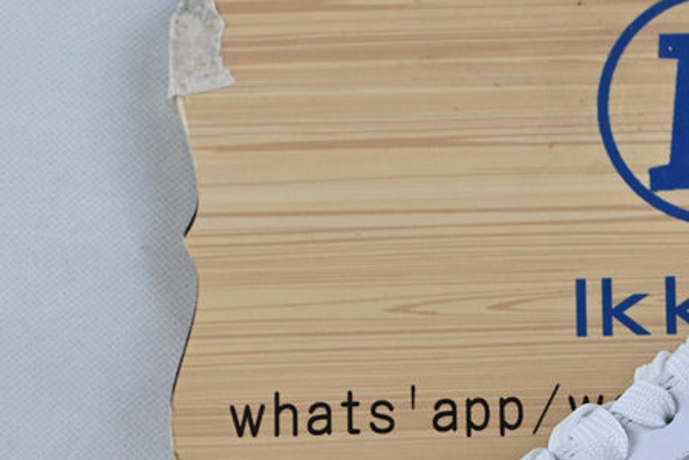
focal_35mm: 120
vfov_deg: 11.2
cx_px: 695
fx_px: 2296
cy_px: 572
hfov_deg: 16.7
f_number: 10
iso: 1000
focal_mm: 30
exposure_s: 1/200
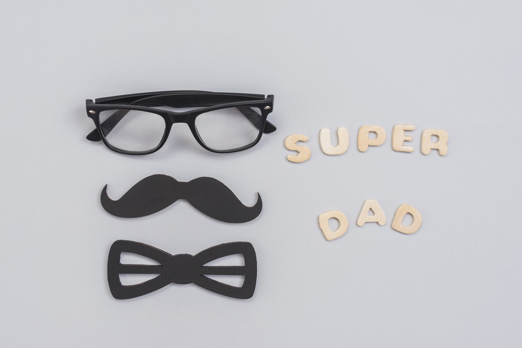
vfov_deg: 27.0
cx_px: 261
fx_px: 725
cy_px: 174
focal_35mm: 50
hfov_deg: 39.6
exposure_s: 1/160
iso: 160
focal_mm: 50
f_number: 8
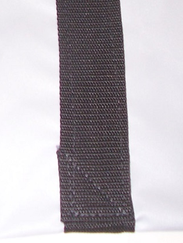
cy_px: -108
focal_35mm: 108
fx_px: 761
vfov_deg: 16.7
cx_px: -38
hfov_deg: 13.3
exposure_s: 1/60
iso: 125
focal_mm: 5.6
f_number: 2.7
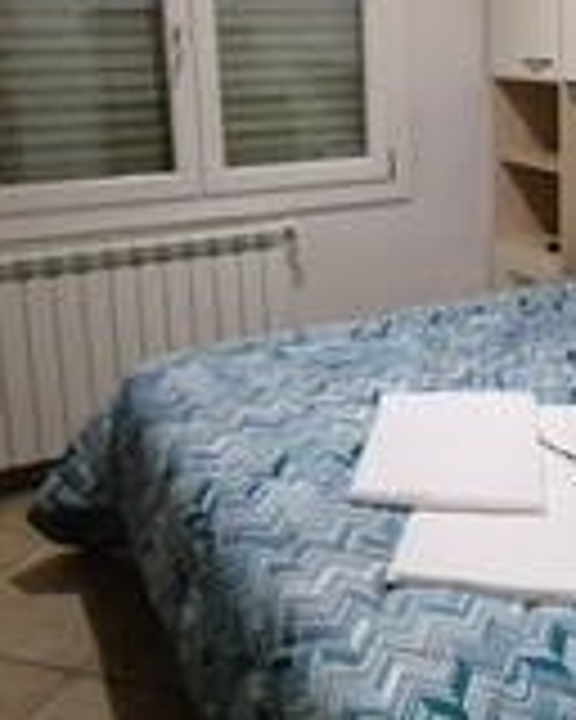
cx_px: 477
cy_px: 194
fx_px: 938
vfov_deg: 41.0
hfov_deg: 33.0
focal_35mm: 44
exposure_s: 1/16.7
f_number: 2.4
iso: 640
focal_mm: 2.7
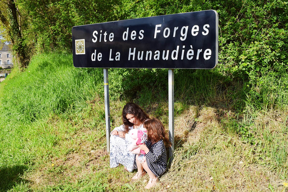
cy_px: 96
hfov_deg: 51.3
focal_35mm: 38
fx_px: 300
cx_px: 144
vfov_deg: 35.5
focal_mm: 25
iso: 200
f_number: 10
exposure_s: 1/400
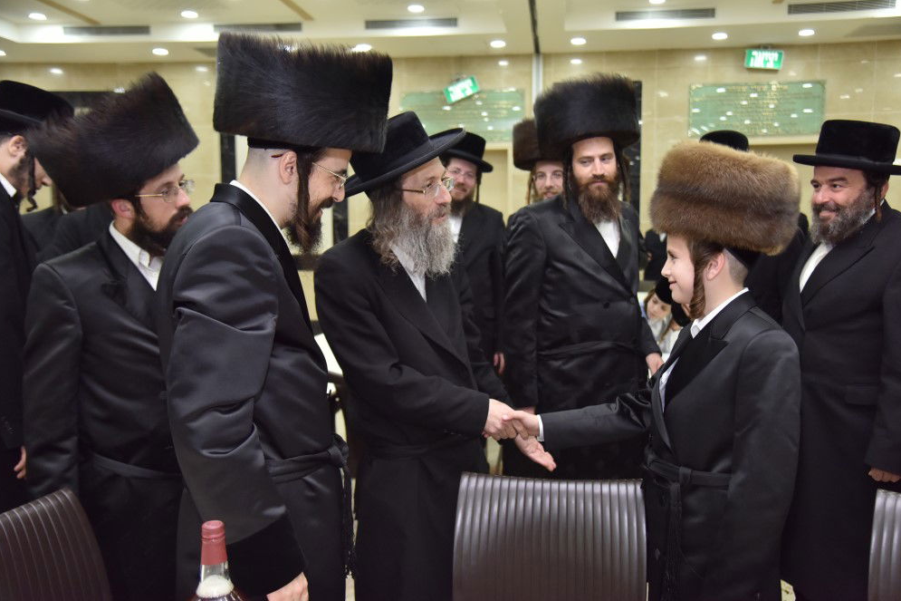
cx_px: 457
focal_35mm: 35
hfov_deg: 54.4
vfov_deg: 37.8
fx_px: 876
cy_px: 309
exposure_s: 1/250
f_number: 4
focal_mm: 34
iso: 1250
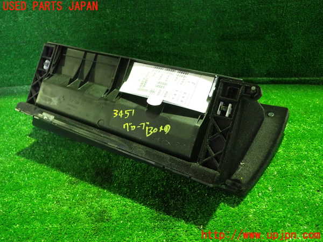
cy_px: 121
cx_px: 162
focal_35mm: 30
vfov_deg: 46.8
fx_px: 280
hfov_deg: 60.0
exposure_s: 1/15
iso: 800
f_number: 2.3
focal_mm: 5.4
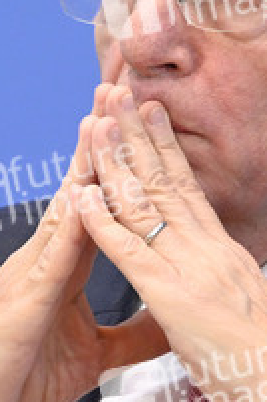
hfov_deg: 4.8
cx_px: 259
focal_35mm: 287
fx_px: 3204
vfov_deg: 7.2
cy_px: 92
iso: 4000
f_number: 5.6
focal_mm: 145
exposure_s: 1/500
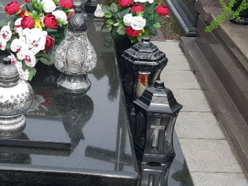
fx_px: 494
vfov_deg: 21.2
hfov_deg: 27.7
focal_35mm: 69
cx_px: 53
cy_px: 55
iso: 40
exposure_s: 1/808
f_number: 1.7
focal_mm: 4.2
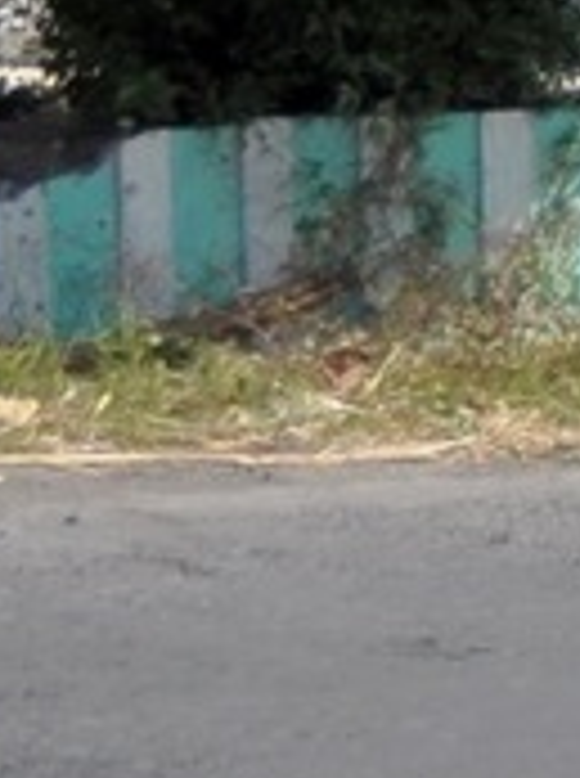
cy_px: -868
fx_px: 8431
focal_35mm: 376
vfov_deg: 5.2
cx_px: 2567
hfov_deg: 3.7
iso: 320
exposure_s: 1/2500
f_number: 4.2
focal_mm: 30
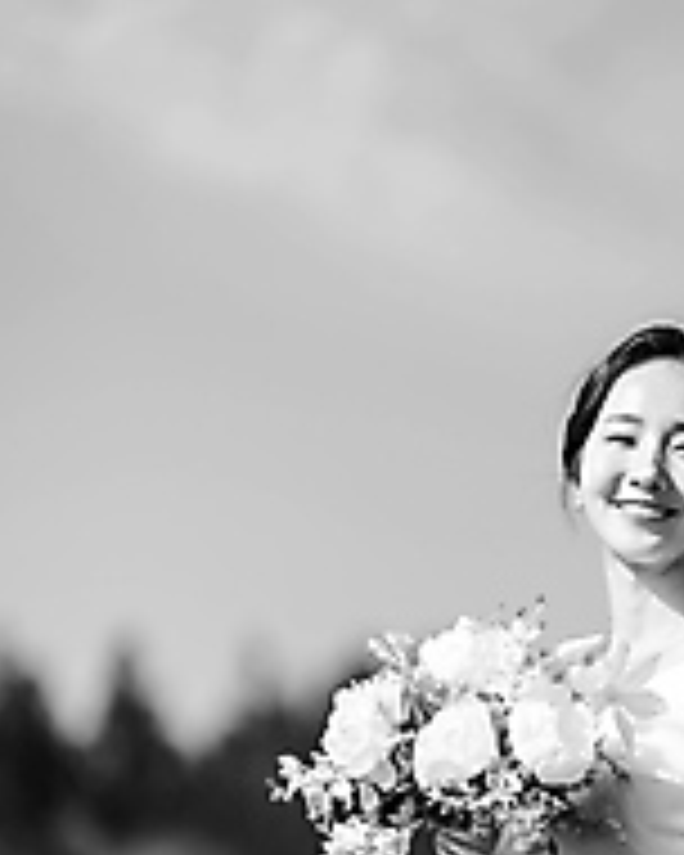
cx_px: 475
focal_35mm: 168
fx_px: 4251
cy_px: 716
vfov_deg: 11.4
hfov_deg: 9.2
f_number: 1.4
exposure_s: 1/5000
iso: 64
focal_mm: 85
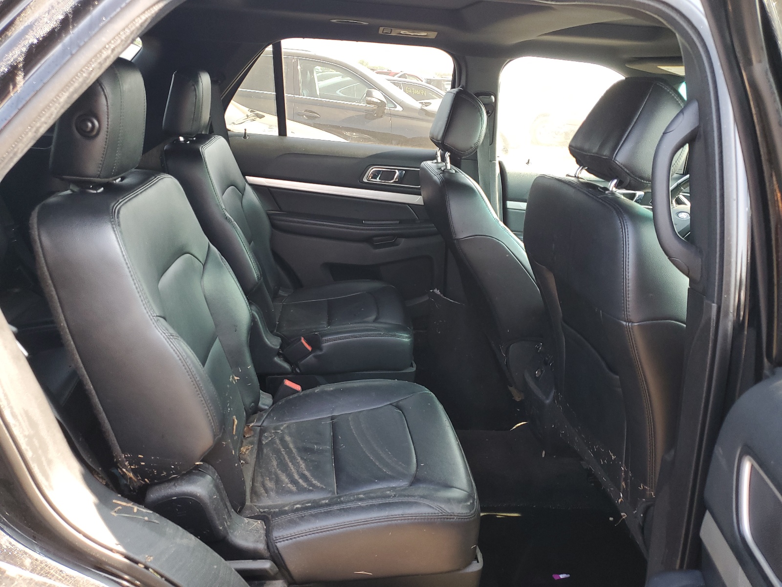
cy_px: 294
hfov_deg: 67.3
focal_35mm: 26
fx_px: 587
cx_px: 391
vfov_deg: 53.1
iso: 78
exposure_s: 1/120
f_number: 1.5
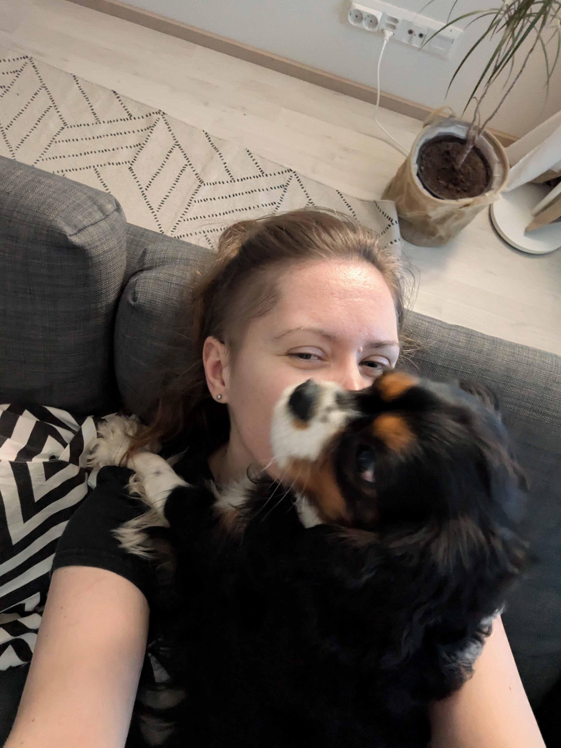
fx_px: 454
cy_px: 374
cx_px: 280
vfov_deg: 79.0
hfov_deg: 63.4
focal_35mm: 21
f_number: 2.2
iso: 753
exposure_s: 1/20
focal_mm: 2.74
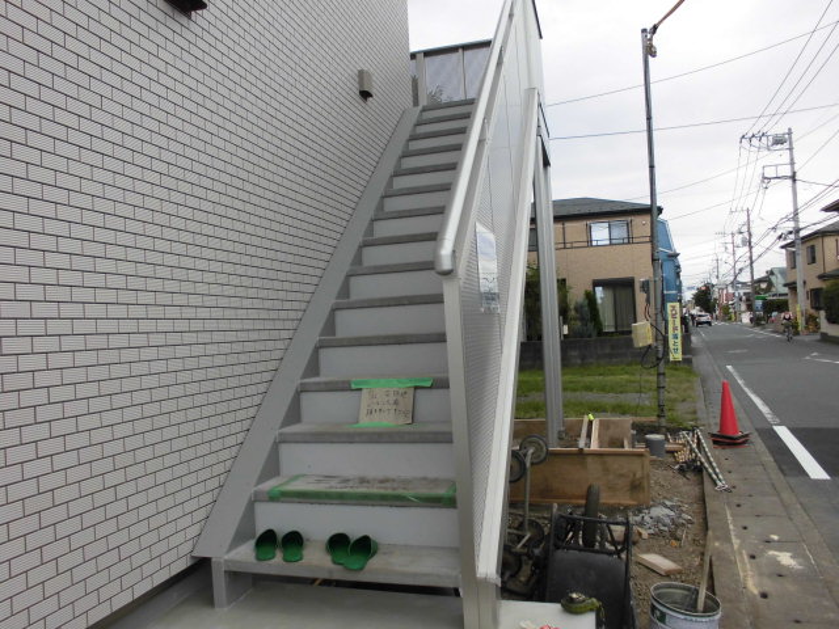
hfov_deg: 67.3
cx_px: 420
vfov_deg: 53.1
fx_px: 630
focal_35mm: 26
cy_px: 314
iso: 100
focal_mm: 4.6
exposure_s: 1/320
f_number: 3.5
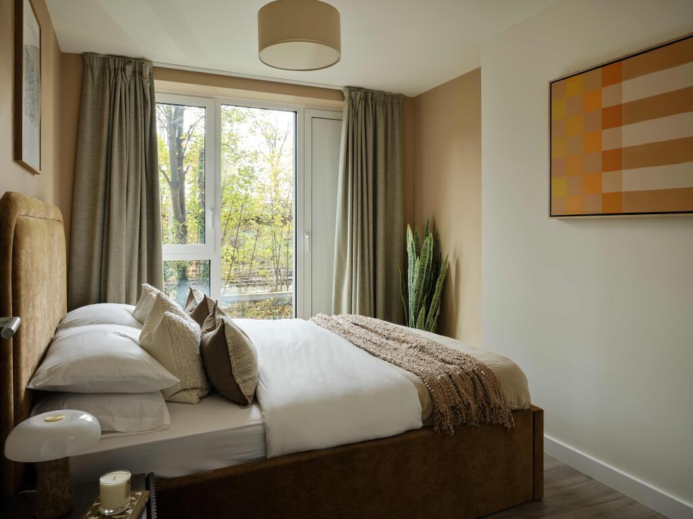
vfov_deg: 56.8
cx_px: 346
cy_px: 260
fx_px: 480
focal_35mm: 24
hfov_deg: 71.6
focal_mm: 30.3
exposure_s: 4
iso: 400
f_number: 13
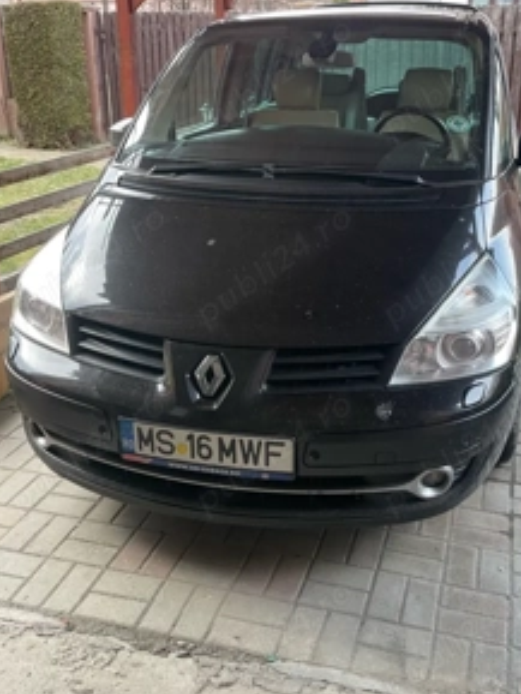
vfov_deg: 51.2
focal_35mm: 36
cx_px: 322
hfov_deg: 39.5
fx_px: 722
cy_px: 295
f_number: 1.6
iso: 125
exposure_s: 1/97
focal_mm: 4.2
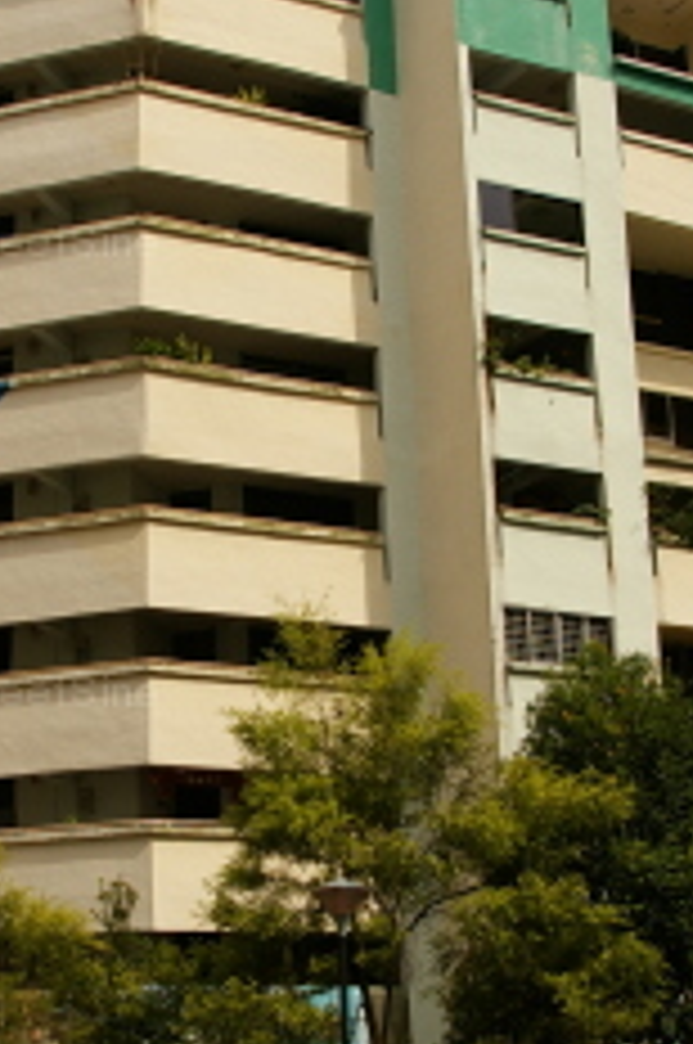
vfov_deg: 31.4
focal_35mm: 64
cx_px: 234
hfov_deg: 21.1
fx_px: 1853
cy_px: 592
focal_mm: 18
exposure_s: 1/1500
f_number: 6.7
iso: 200
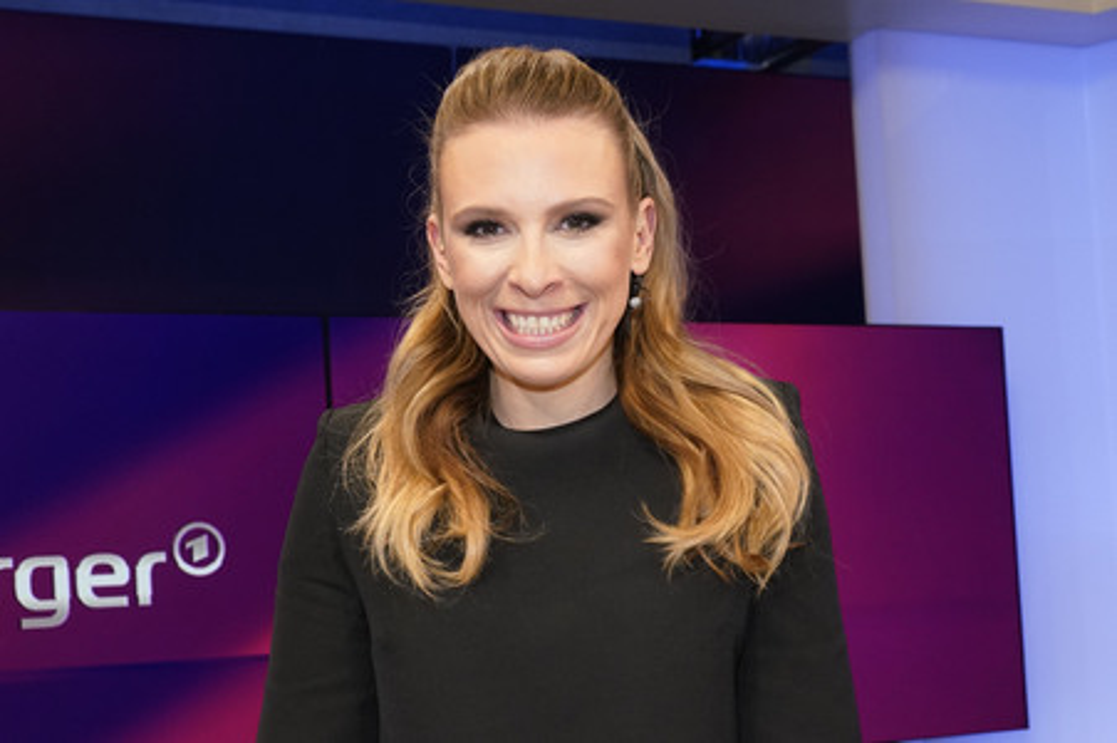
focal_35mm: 34
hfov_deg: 55.8
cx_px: 558
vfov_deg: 38.8
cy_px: 372
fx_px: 1054
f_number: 5.6
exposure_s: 1/125
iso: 2000
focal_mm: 34
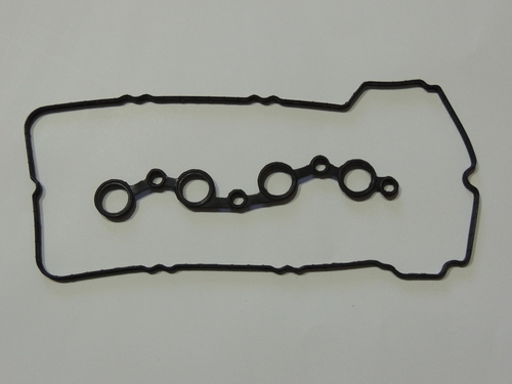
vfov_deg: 30.9
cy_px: 192
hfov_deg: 40.4
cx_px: 256
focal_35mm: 47
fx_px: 695
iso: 400
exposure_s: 1/20
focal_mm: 8.3
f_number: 3.5
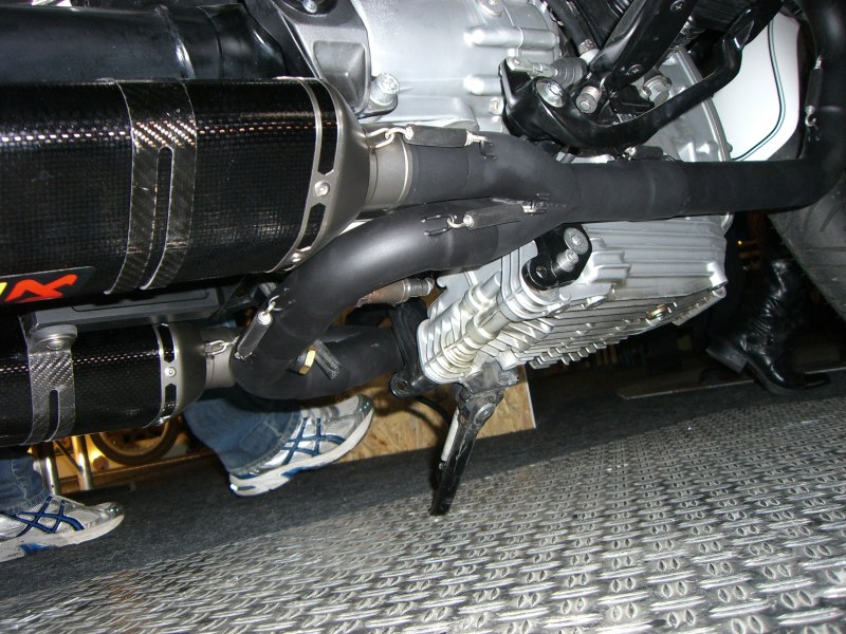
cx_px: 423
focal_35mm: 38
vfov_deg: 37.7
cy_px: 317
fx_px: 929
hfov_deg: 49.0
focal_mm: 6.2
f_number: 2.7
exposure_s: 1/60
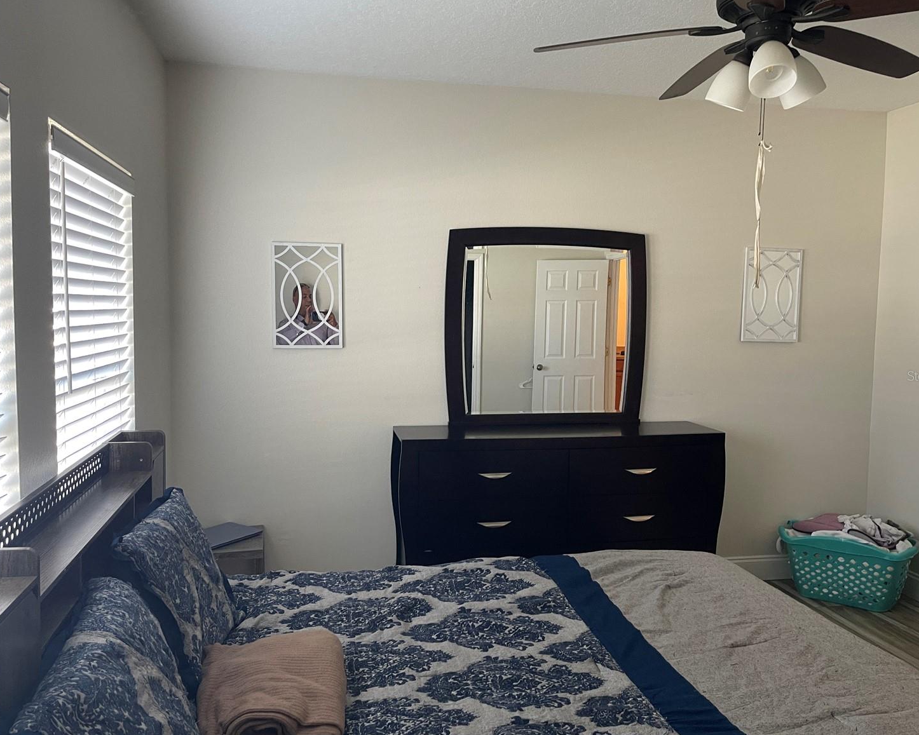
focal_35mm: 27
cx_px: 459
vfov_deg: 53.2
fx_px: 734
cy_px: 375
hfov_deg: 64.1
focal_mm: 5.1
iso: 200
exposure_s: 1/60
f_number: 1.6
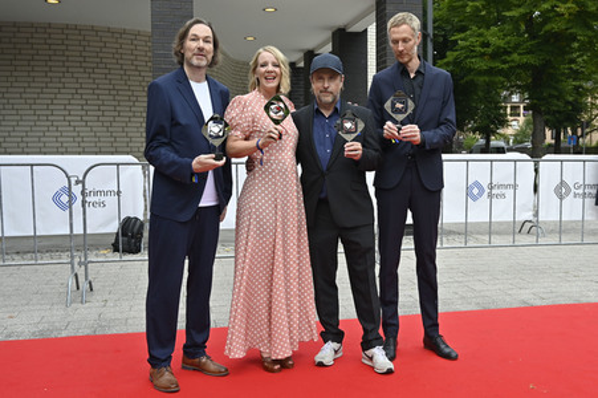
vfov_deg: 38.3
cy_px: 199
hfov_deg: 55.1
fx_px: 573
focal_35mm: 34
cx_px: 299
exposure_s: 1/500
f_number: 5.6
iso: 1000
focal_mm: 34.5
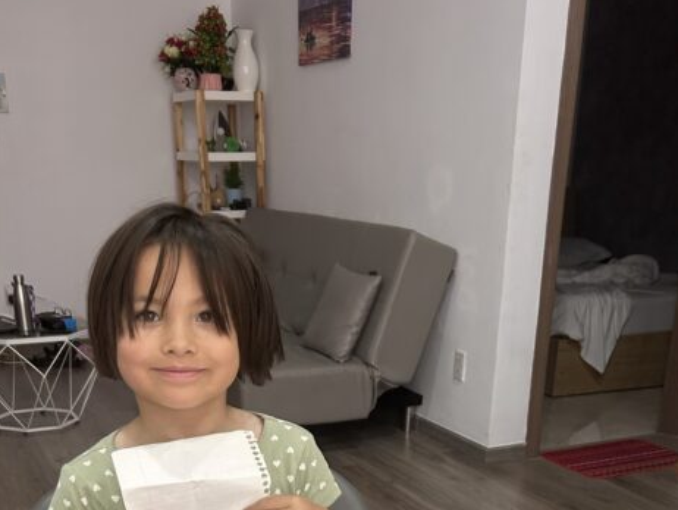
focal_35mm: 45
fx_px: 882
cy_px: 560
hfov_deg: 42.1
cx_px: 340
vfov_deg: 29.1
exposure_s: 1/61
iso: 125
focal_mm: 5.7
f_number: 1.5
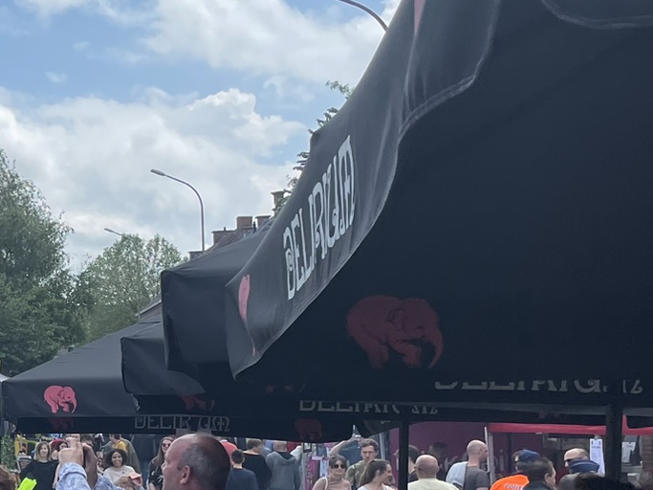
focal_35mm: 78
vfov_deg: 18.6
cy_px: 421
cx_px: -285
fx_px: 1471
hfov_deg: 21.6
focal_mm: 4.2
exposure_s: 1/4292
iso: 32
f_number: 1.6
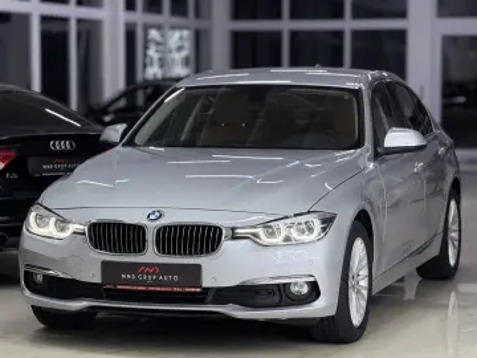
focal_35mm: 120
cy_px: 179
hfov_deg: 16.4
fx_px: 1654
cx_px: 238
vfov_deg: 12.3
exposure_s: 1/100
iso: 200
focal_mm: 15.66
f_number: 2.8
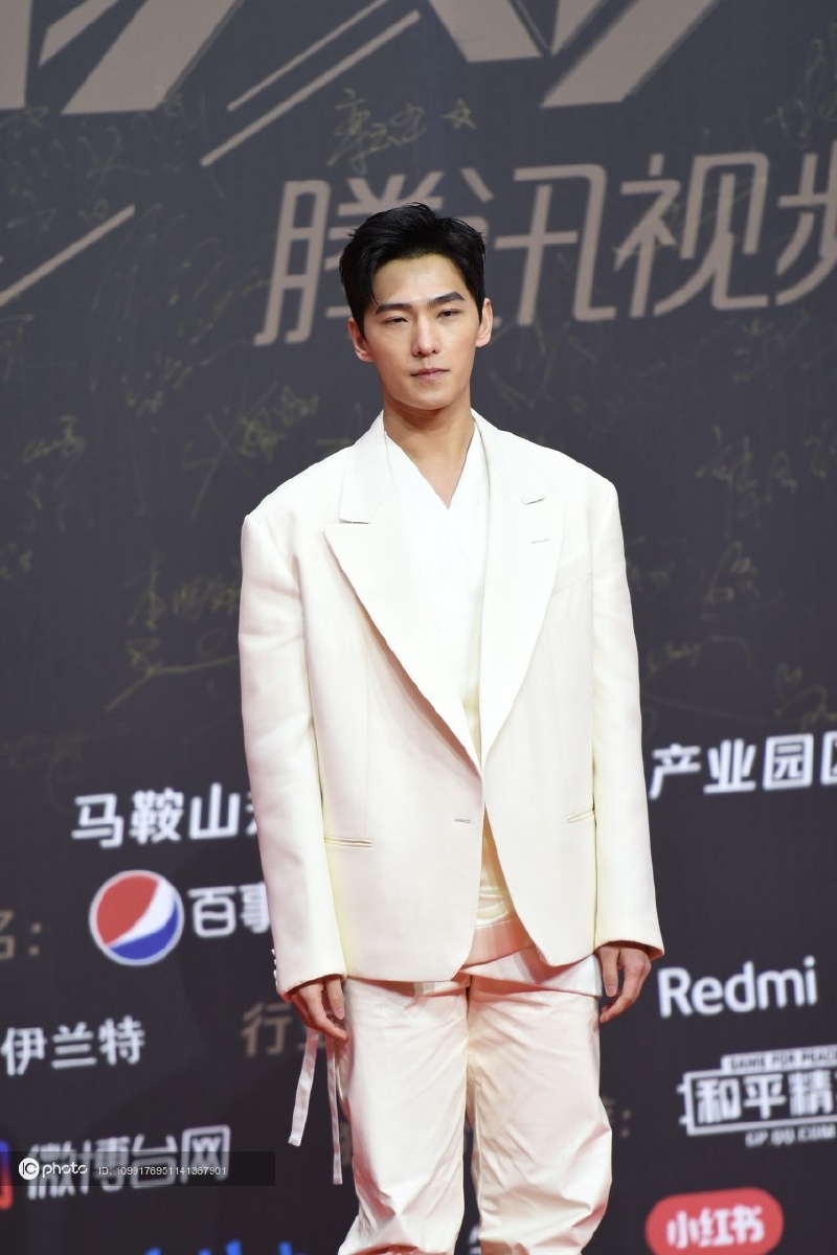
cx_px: 418
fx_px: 10462
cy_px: 628
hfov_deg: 4.6
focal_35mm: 300
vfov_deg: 6.9
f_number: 2.8
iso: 800
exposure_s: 1/200
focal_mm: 200
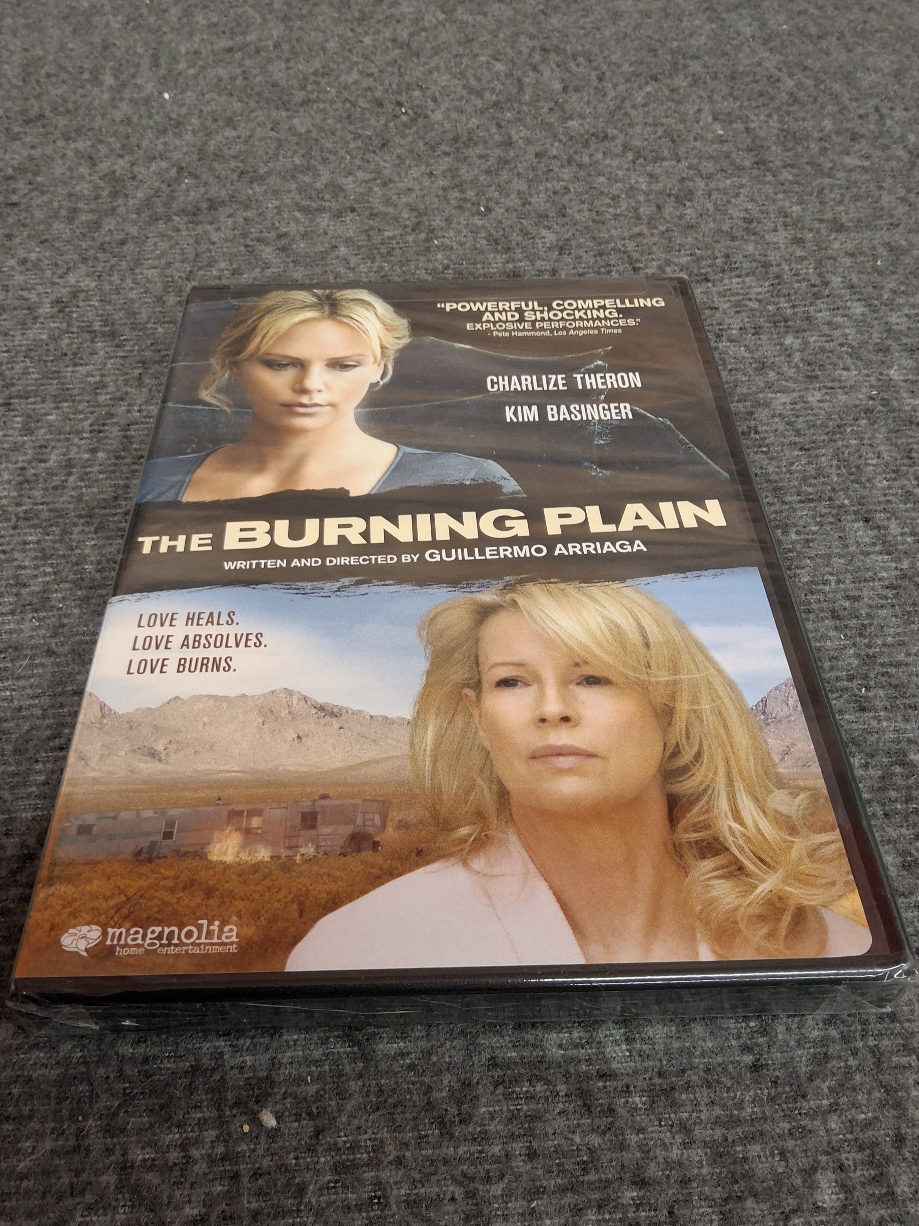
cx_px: 460
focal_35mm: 25
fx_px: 885
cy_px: 613
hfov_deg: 54.9
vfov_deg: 69.4
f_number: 2
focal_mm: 3.08
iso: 200
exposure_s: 1/60.2
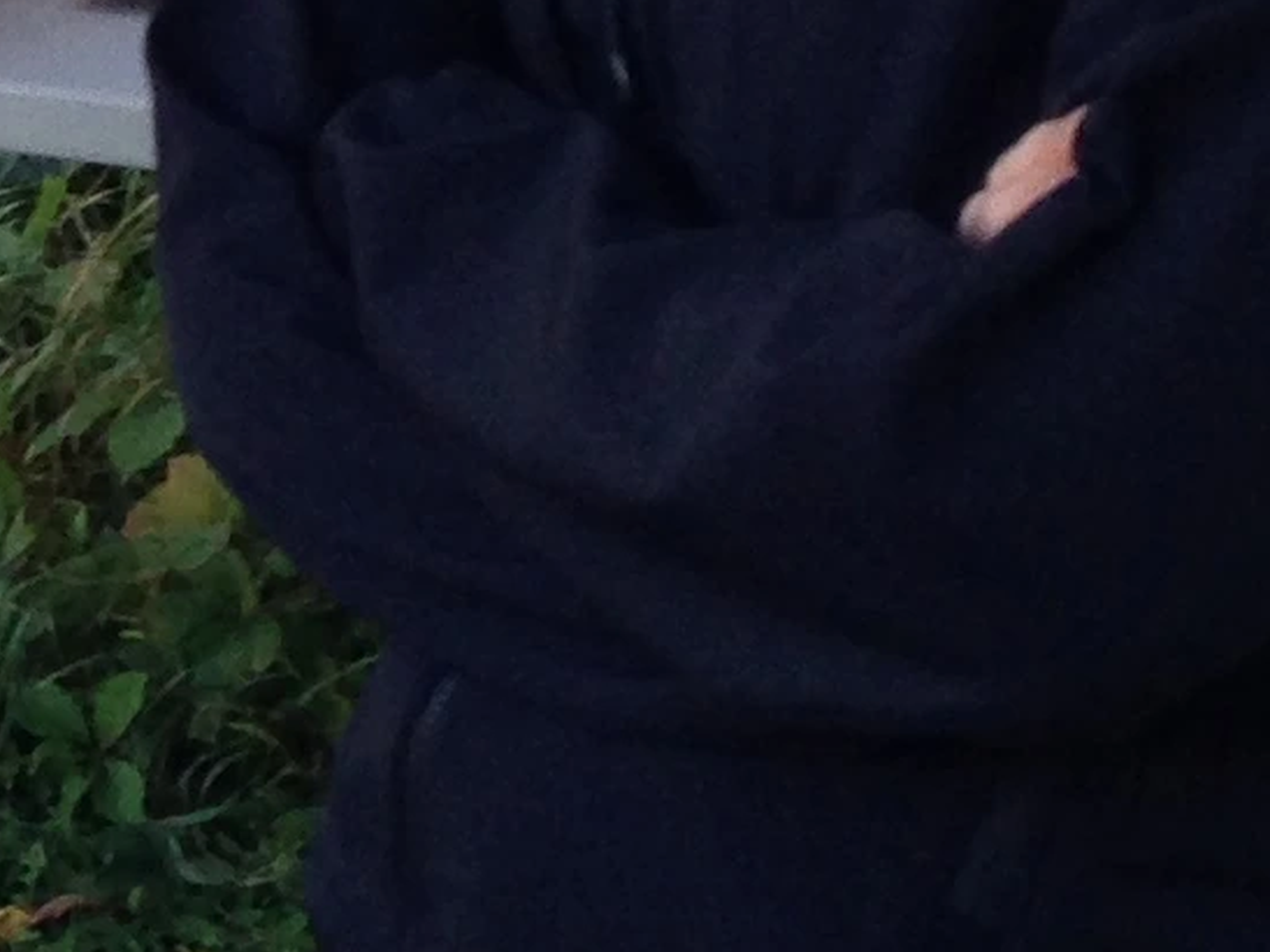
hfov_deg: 9.5
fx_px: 7226
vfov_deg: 7.5
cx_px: -1107
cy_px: -98
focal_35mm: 197
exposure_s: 1/120
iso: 80
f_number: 2.4
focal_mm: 4.13
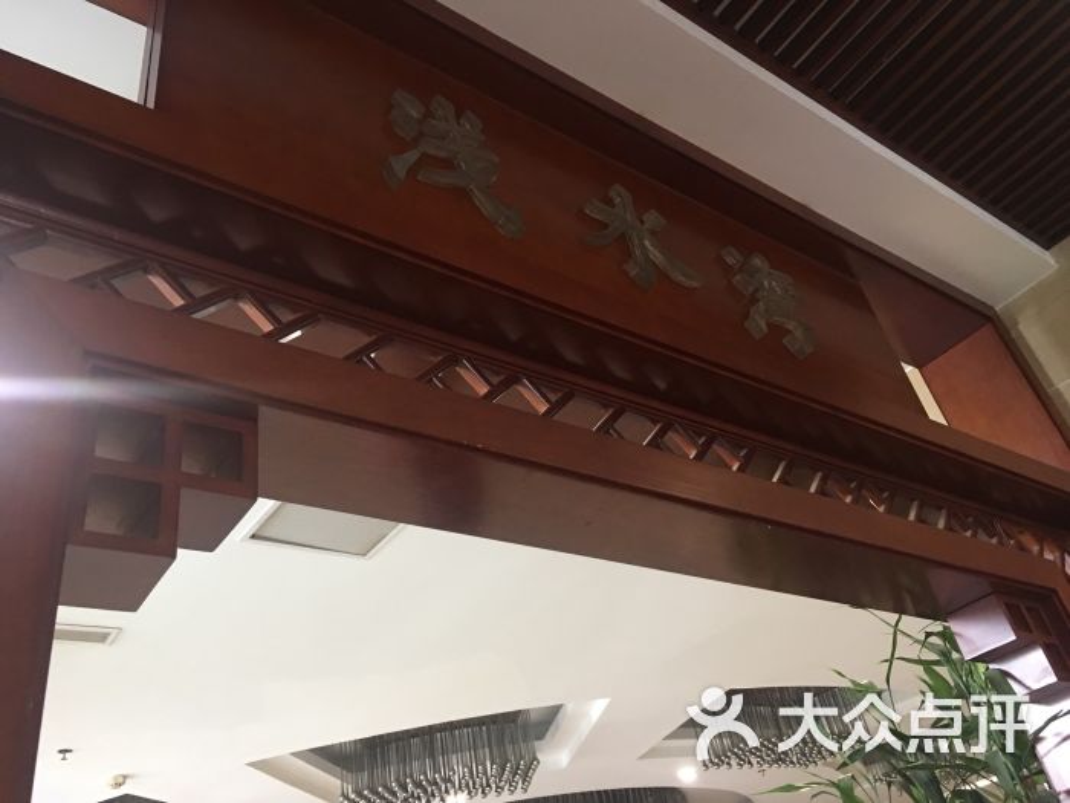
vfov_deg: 48.2
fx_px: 896
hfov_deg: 61.7
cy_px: 402
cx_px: 535
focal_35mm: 29
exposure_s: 1/17
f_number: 2.2
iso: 100
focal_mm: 4.15
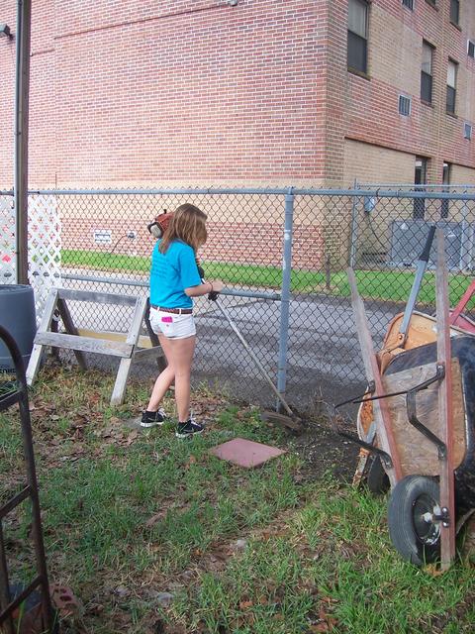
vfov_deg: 51.4
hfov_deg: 39.7
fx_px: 659
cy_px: 317
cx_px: 238
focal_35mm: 36
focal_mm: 6
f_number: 3
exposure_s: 1/250
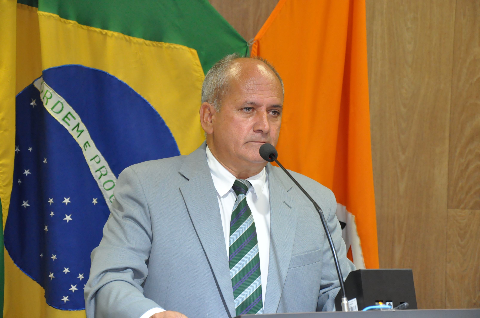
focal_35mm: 112
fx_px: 1498
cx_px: 240
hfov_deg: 18.2
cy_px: 159
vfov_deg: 12.1
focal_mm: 75
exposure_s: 1/60
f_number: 5.3
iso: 2000
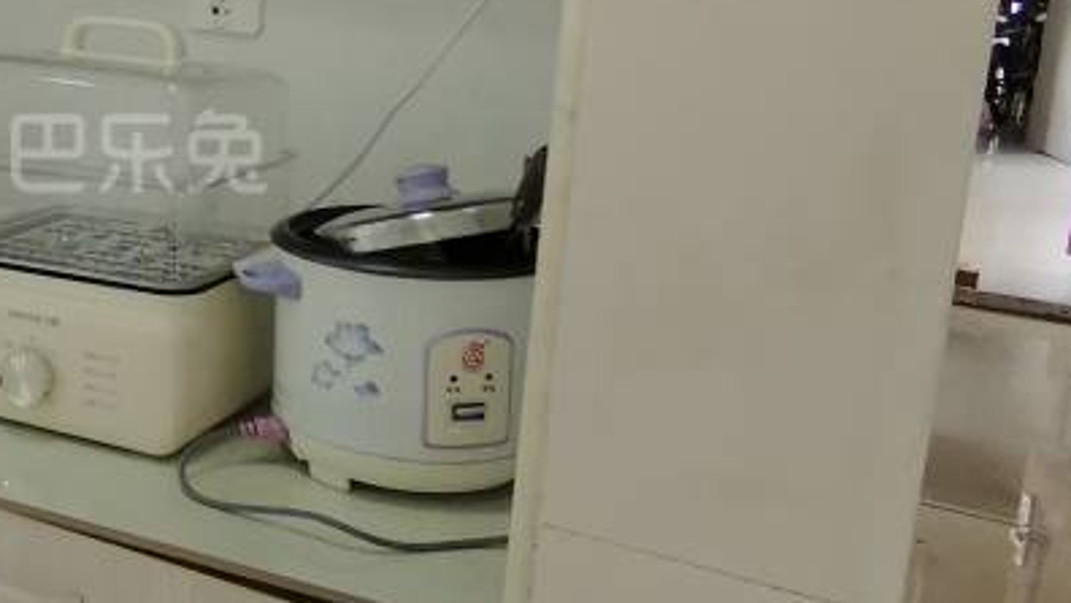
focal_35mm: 47
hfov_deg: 39.6
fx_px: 1335
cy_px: 126
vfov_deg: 25.1
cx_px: 51
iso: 125
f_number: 2.2
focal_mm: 1.68
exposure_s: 1/50
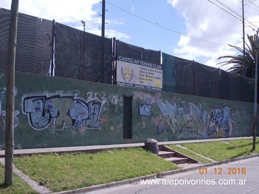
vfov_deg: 28.5
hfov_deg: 37.5
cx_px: 130
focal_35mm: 51
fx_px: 381
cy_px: 97
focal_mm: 7.2
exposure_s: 1/250
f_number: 7.2
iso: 80
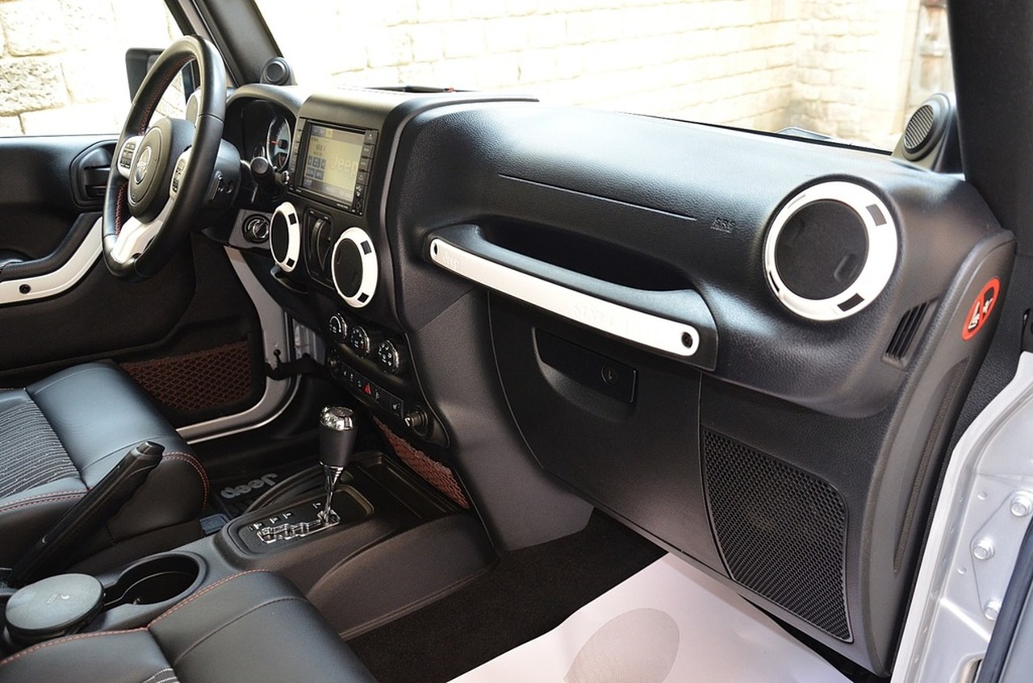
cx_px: 516
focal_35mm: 27
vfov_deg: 47.7
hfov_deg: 67.5
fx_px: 773
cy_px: 342
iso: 720
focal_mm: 18
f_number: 3.5
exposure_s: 1/60
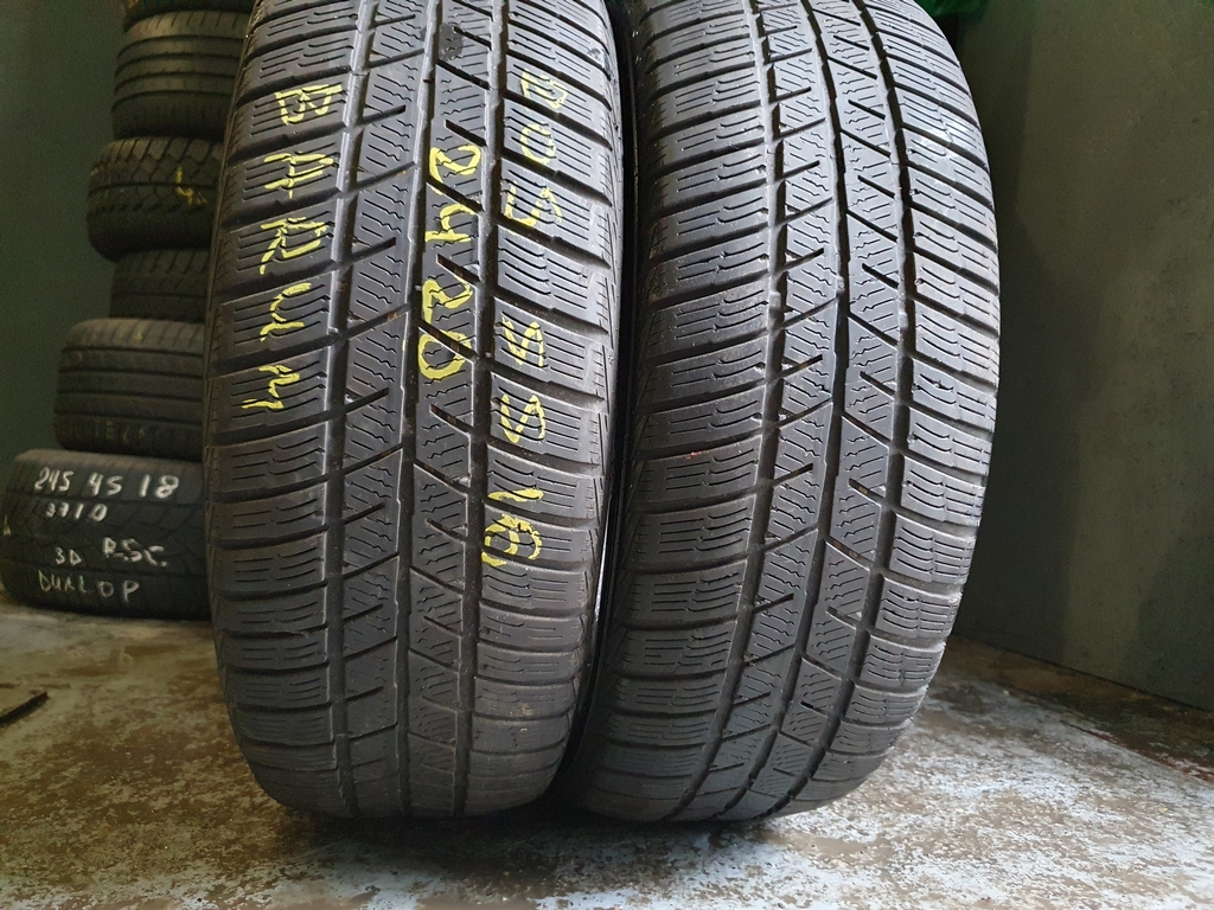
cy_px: 455
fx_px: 912
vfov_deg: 53.1
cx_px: 607
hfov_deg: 67.3
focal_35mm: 26
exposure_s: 1/50
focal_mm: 4.32
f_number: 1.5
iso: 640
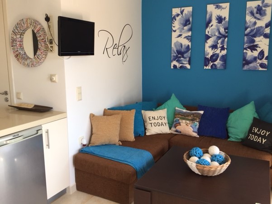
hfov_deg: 61.6
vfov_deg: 48.3
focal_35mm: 29
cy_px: 102
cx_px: 136
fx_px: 228
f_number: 2.2
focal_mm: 4.15
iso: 50
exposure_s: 1/100
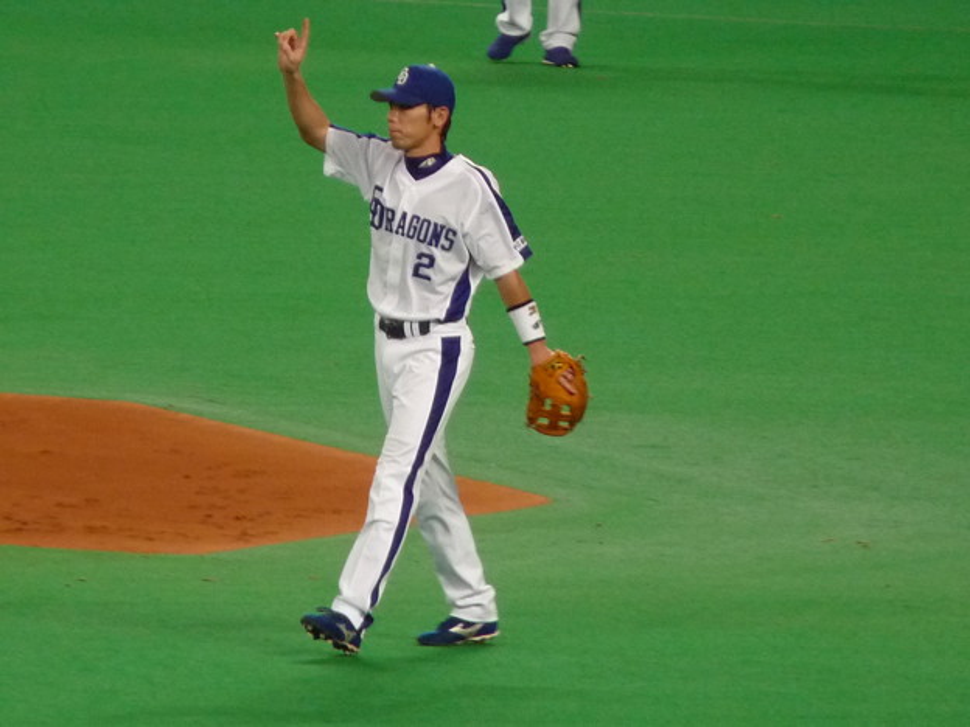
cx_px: 485
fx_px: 24267
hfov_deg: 2.3
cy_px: 364
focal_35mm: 866
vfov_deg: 1.7
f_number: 4.4
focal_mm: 86.4
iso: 400
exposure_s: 1/100
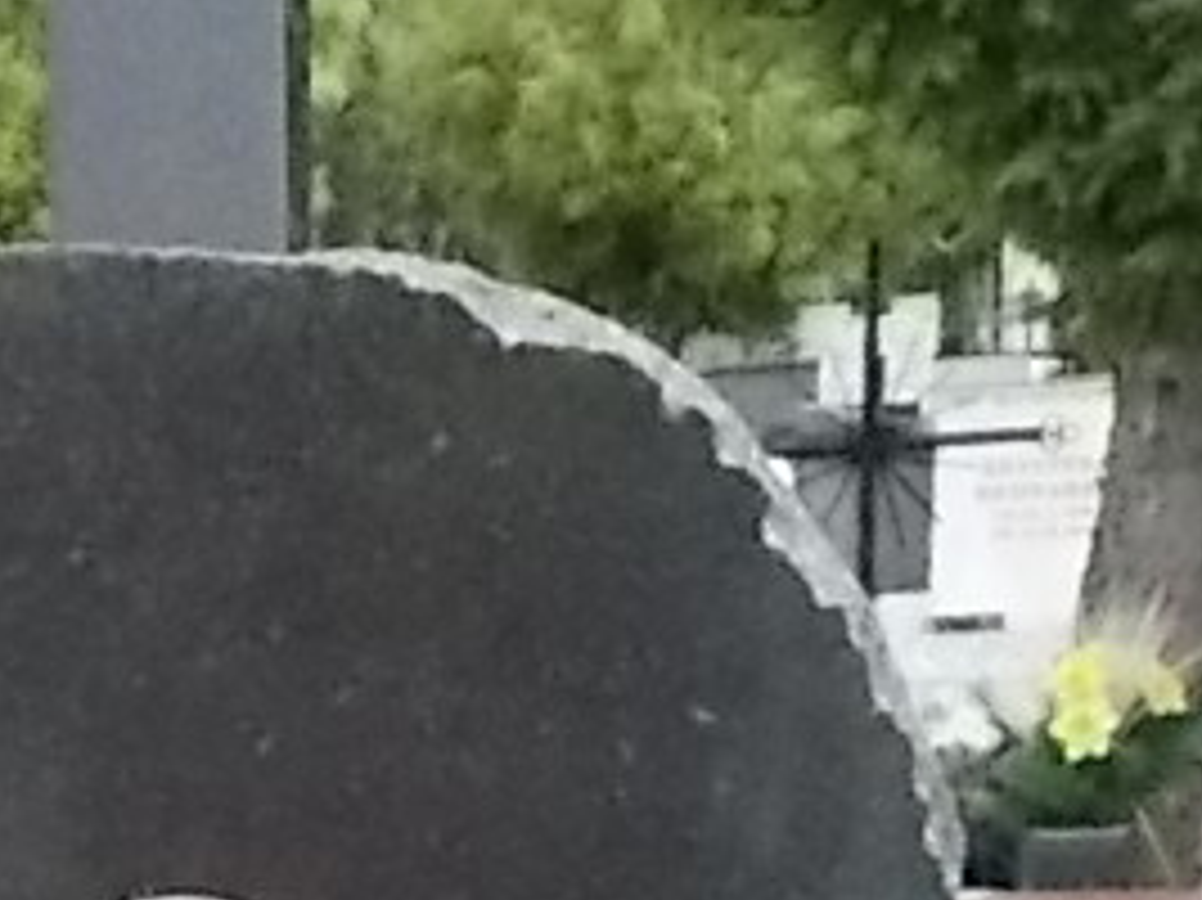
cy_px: 1742
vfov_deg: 9.0
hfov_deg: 11.9
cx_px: -743
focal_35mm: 156
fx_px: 5414
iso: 400
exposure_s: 1/250
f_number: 8
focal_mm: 4.6
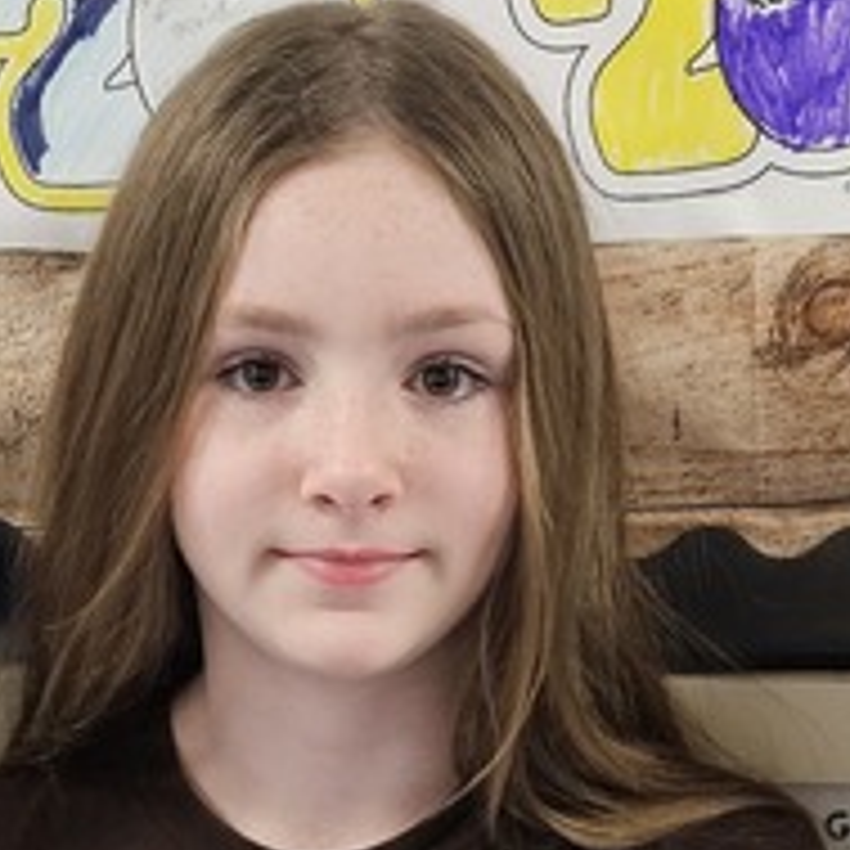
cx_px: 252
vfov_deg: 15.1
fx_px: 3056
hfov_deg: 15.8
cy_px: 1106
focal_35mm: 110
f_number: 1.8
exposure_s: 1/120
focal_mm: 5.4
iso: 800
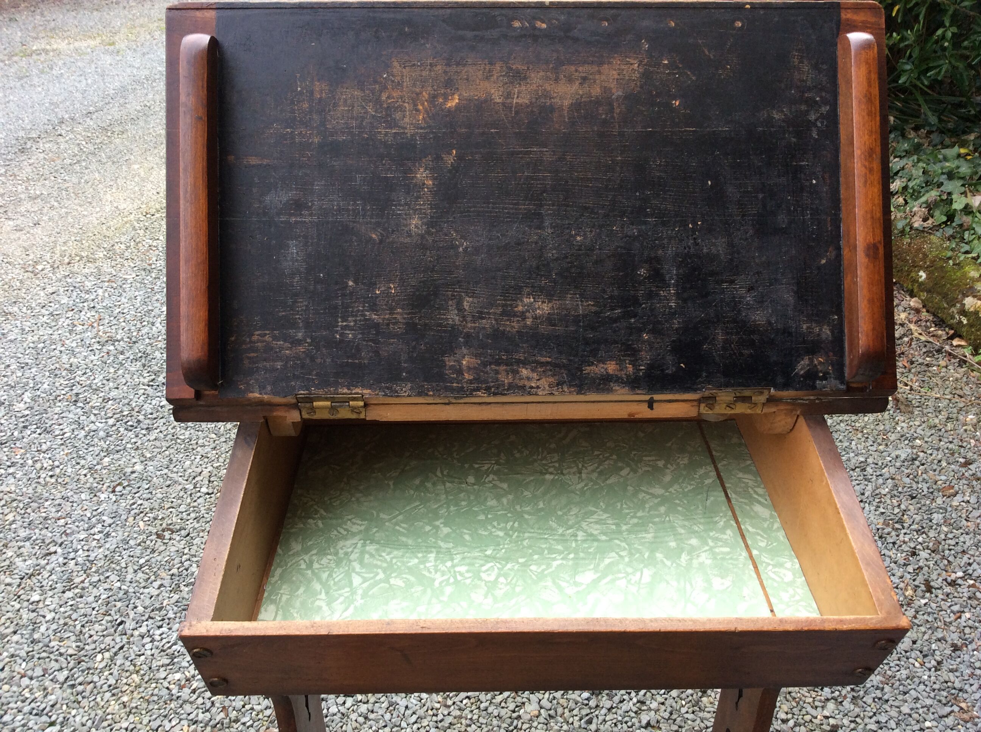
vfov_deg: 44.1
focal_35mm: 32
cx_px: 490
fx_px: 906
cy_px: 366
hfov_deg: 56.9
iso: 50
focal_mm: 3.3
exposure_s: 1/100
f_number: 2.4
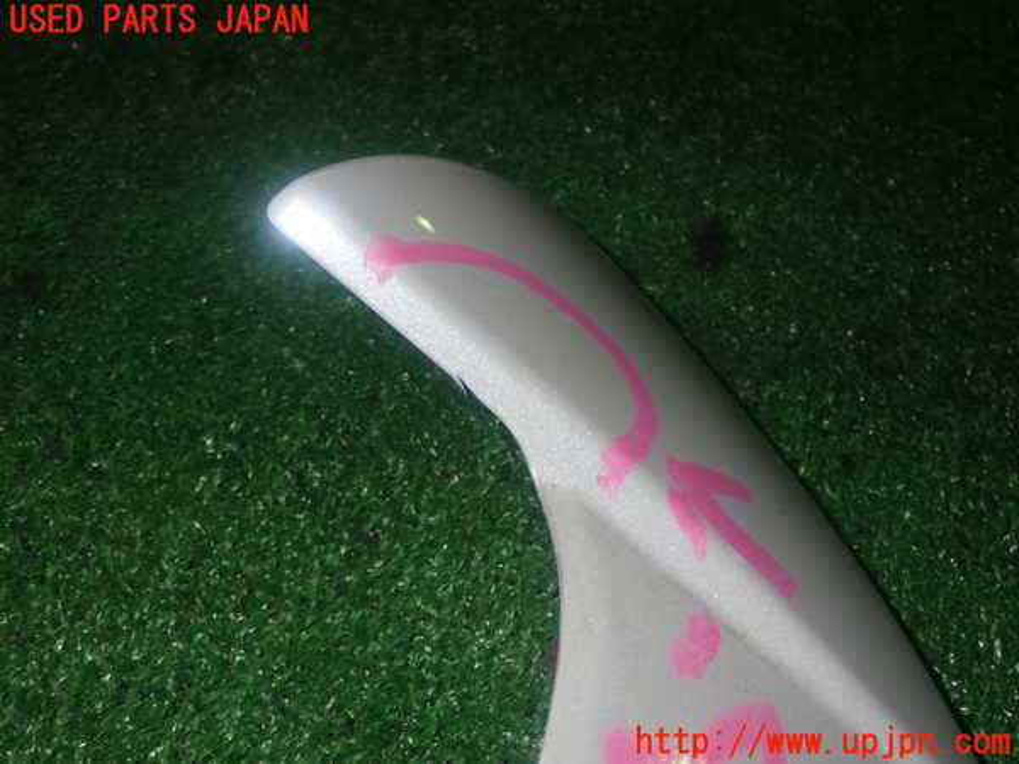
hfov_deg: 40.4
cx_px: 510
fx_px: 1384
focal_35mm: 47
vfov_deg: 30.9
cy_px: 382
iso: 200
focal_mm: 8.4
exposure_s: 1/50
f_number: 9
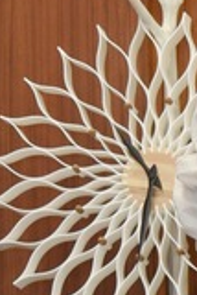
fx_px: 3145
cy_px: 229
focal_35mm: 384
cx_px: 617
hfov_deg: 3.5
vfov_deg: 5.4
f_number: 5.6
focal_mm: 48
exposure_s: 1/125
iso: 1250
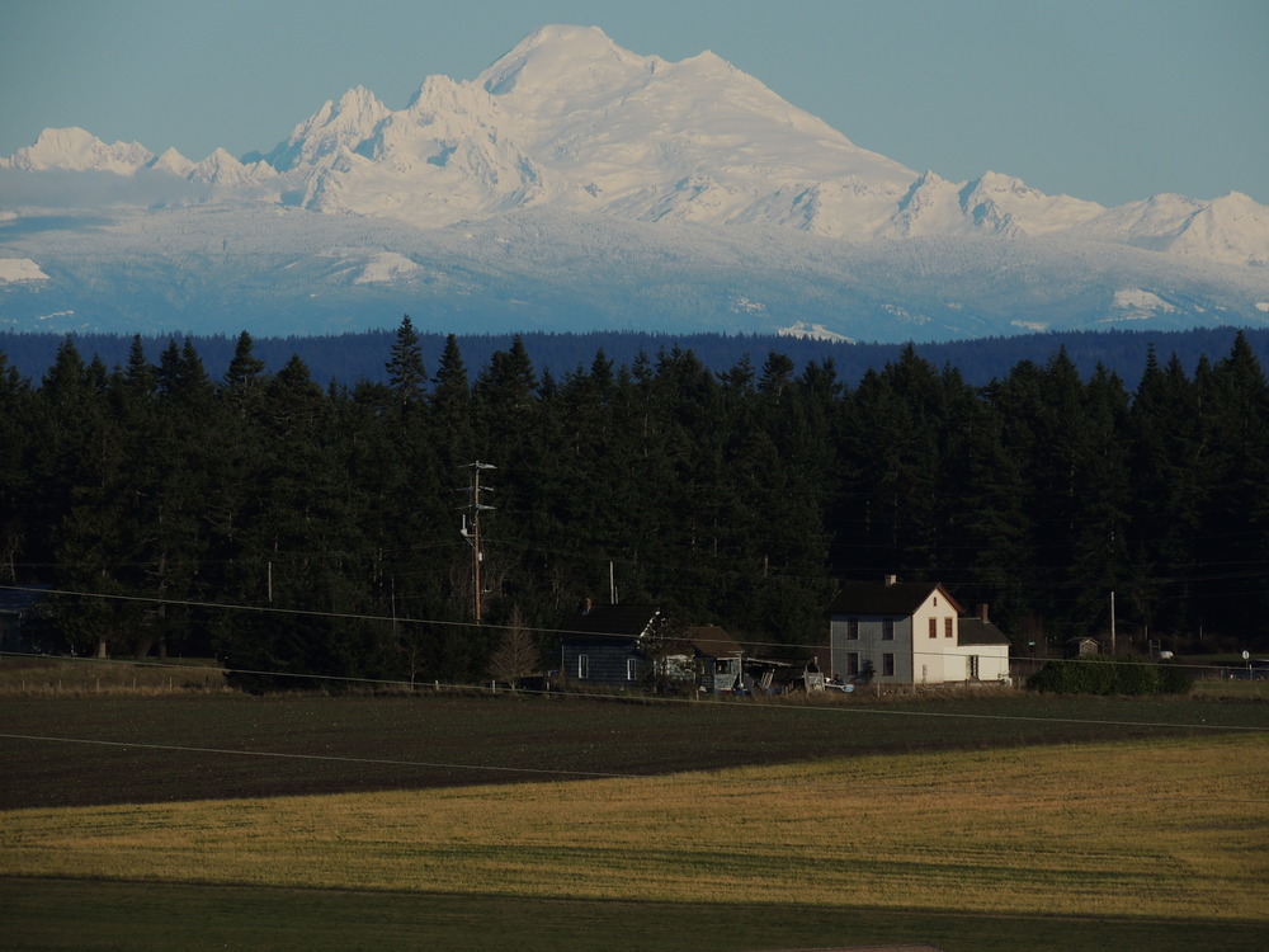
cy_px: 476
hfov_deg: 5.7
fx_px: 12831
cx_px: 634
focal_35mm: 350
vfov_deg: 4.2
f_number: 4.8
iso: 100
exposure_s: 1/1600
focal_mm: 62.4
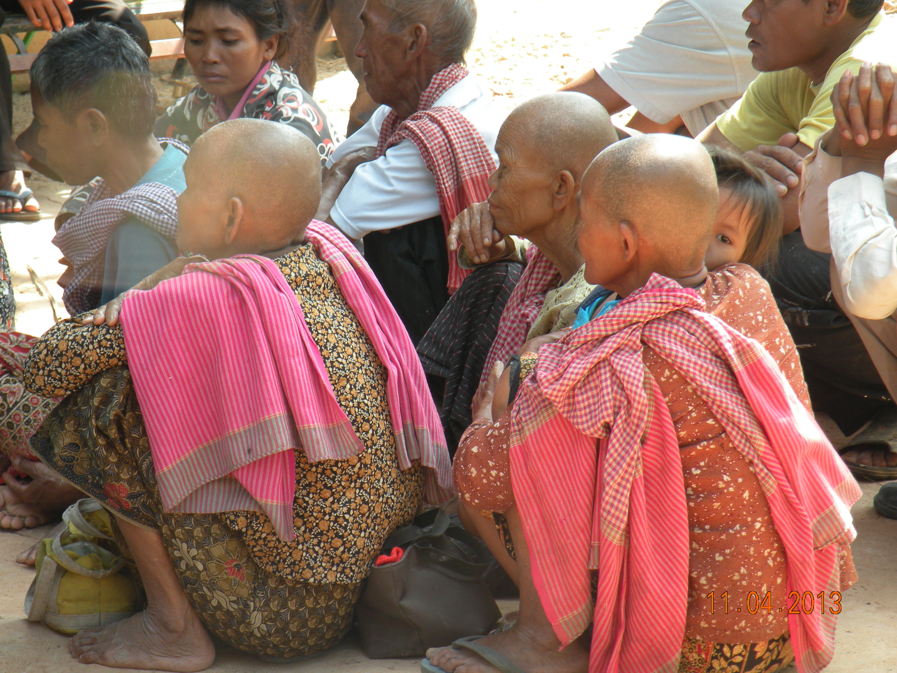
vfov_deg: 11.5
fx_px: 3343
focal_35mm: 129
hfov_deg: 15.3
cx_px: 448
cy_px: 336
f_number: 4.5
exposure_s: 1/68.5
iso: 73
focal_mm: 22.9
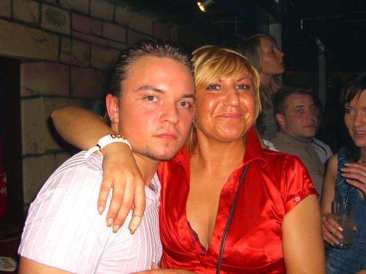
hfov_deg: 49.0
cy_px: 137
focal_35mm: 38
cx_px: 183
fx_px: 402
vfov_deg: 37.7
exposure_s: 1/60
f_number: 2.8
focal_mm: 7.9
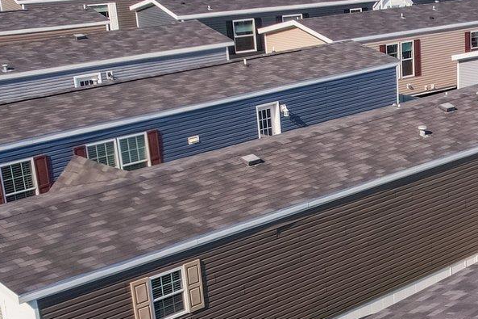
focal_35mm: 76
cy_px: 323
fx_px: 1009
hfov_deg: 24.7
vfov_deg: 17.5
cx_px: 535
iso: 160
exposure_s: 1/2000
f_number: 2.8
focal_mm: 8.38
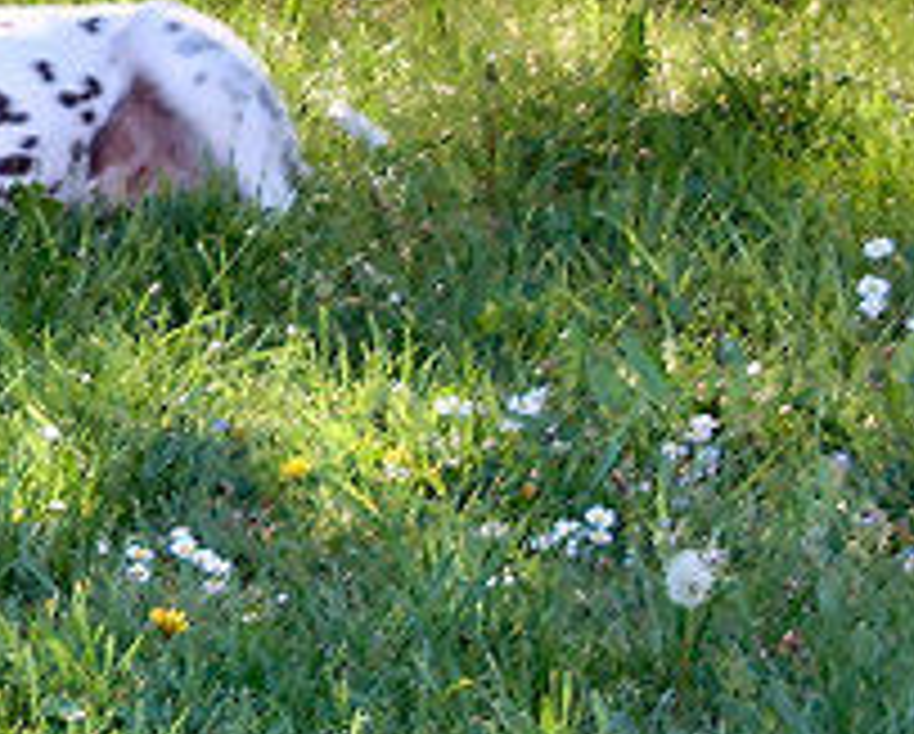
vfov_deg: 5.1
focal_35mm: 303
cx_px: -538
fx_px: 8208
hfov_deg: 6.3
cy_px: 23
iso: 50
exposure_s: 1/24
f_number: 4.9
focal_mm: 22.74
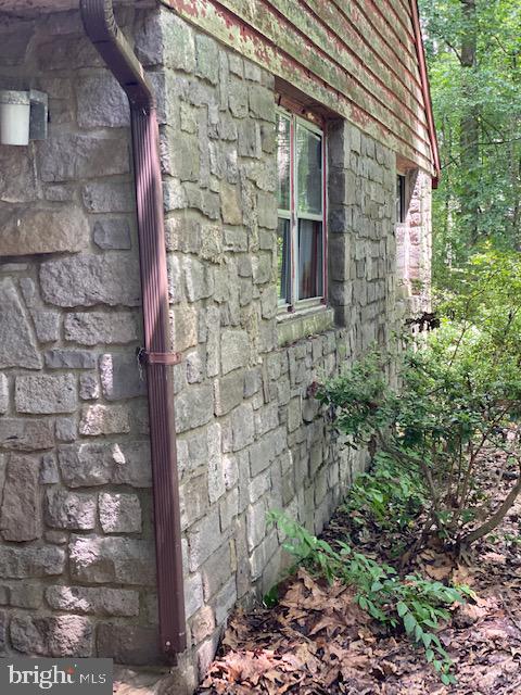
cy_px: 348
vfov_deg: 36.8
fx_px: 1044
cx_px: 260
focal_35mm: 52
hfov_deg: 28.0
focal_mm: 6
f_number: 2
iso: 125
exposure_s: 1/122
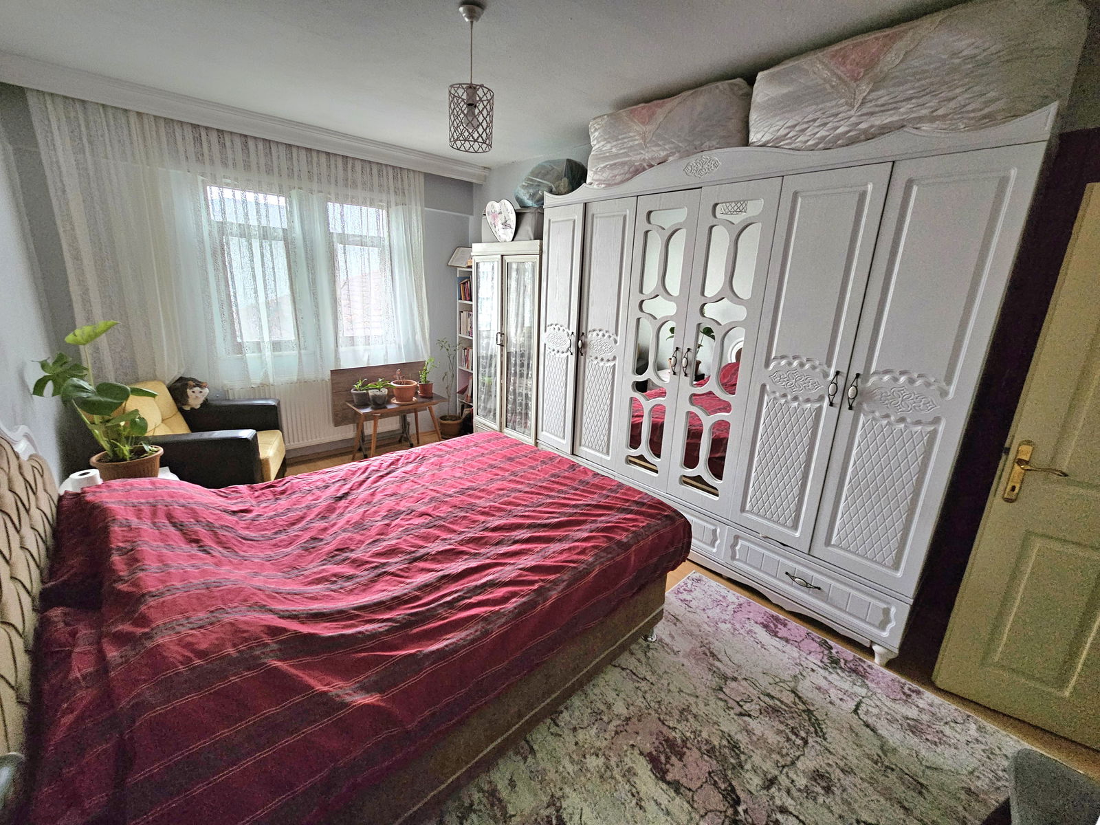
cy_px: 412
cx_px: 550
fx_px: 413
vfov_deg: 89.9
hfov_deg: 106.2
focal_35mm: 13
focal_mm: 2.2
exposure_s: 1/25.1
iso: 640
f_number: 2.2
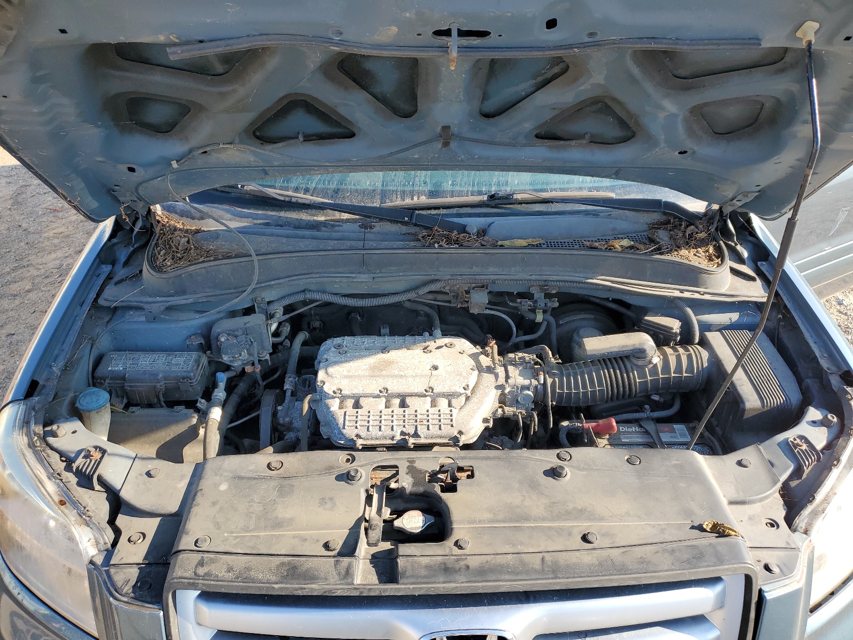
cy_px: 320
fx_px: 641
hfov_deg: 67.3
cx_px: 426
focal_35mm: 26
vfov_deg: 53.1
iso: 50
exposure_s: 1/667
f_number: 1.5
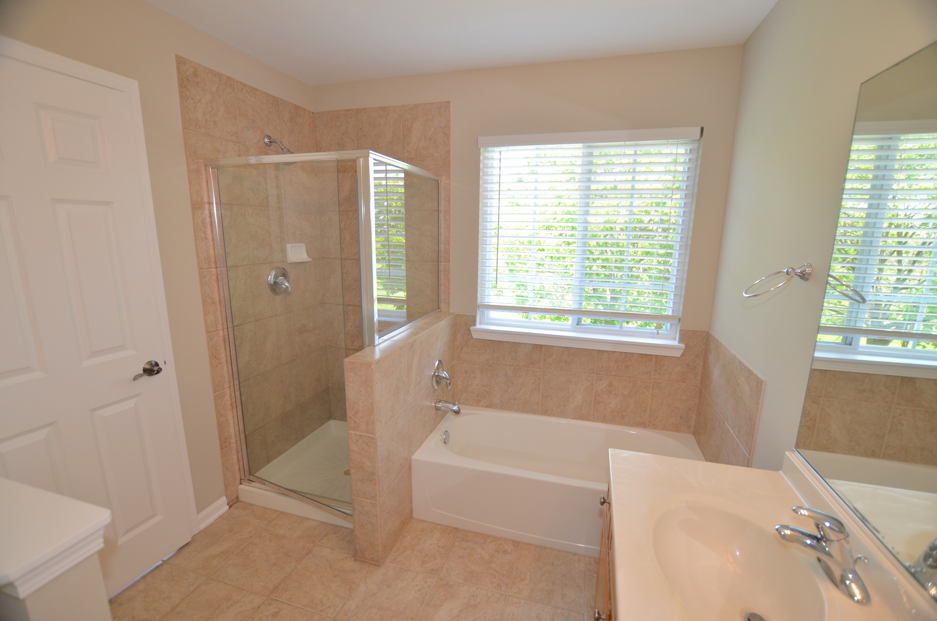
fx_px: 390
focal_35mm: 15
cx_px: 468
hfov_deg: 100.5
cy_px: 310
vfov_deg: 77.1
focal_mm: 10
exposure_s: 1/60
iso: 360
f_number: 4
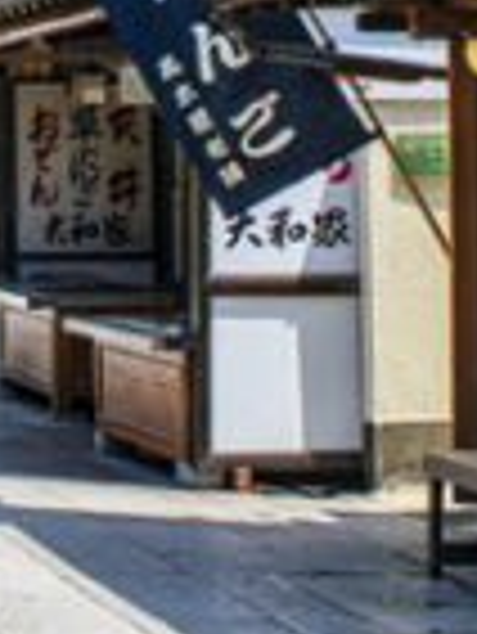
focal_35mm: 141
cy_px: -184
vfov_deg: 13.5
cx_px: -284
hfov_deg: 10.1
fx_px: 2587
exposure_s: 1/320
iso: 100
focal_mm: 23
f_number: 9
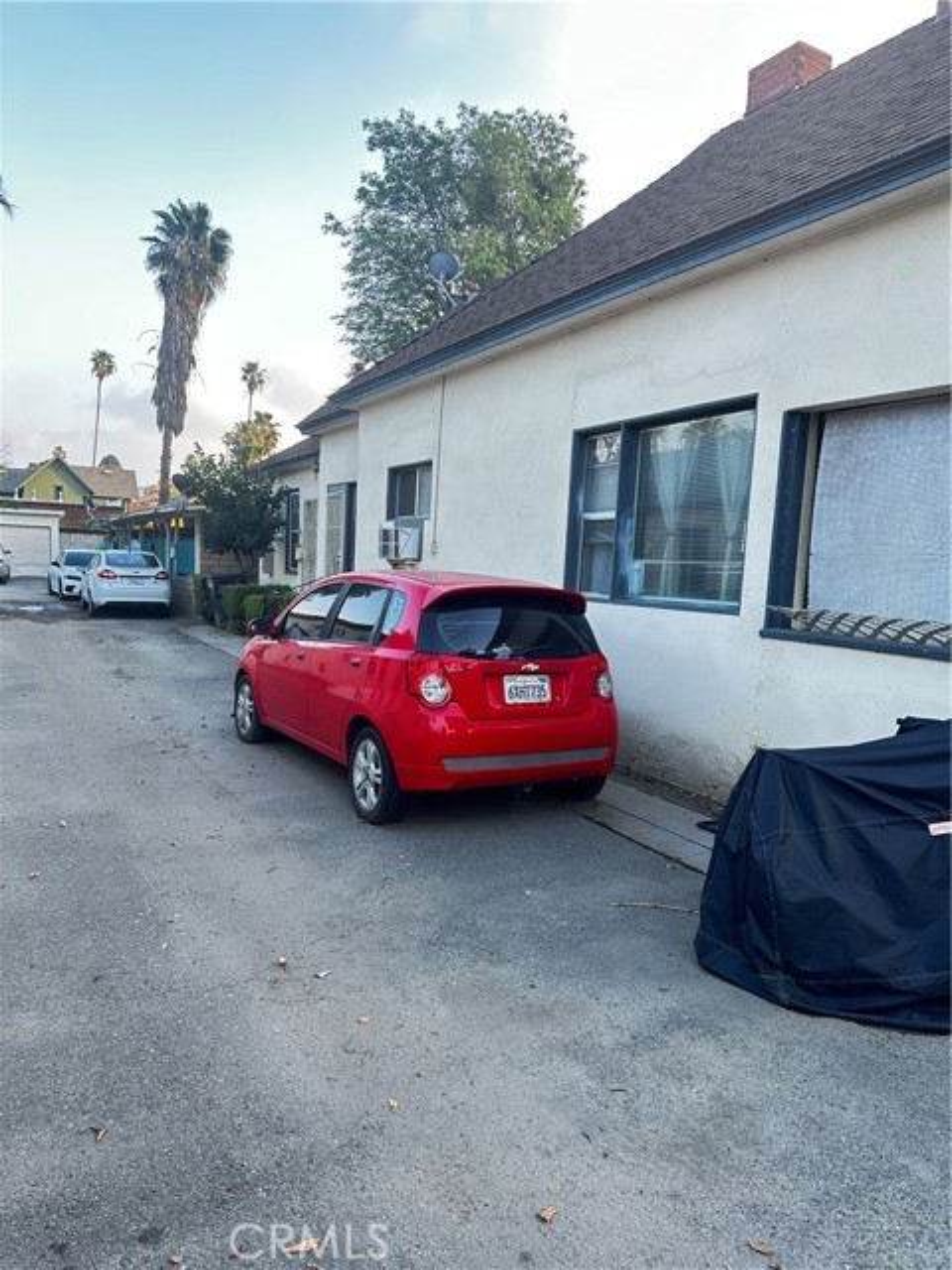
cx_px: 476
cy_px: 635
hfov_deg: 56.8
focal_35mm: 24
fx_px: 880
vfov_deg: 71.6
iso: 100
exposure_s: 1/165
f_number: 1.78
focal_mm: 6.86
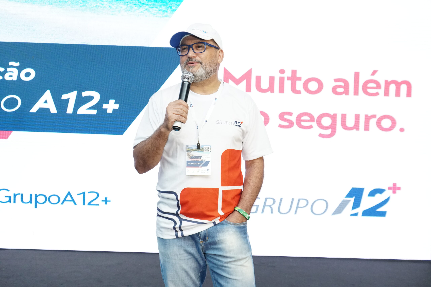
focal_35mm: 44
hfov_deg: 45.0
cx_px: 216
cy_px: 144
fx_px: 521
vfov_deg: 30.9
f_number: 4.5
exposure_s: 1/160
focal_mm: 29
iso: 2000
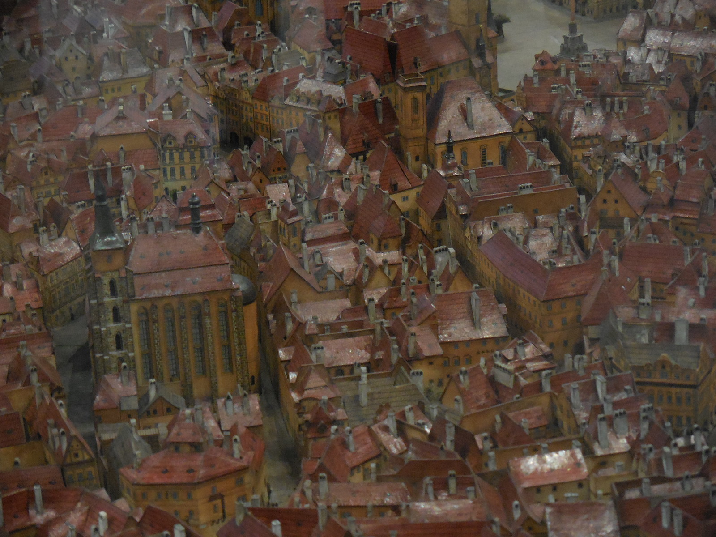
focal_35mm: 149
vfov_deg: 10.0
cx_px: 358
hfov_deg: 13.3
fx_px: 3082
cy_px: 268
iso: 800
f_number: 5.4
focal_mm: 26.8
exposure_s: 1/5
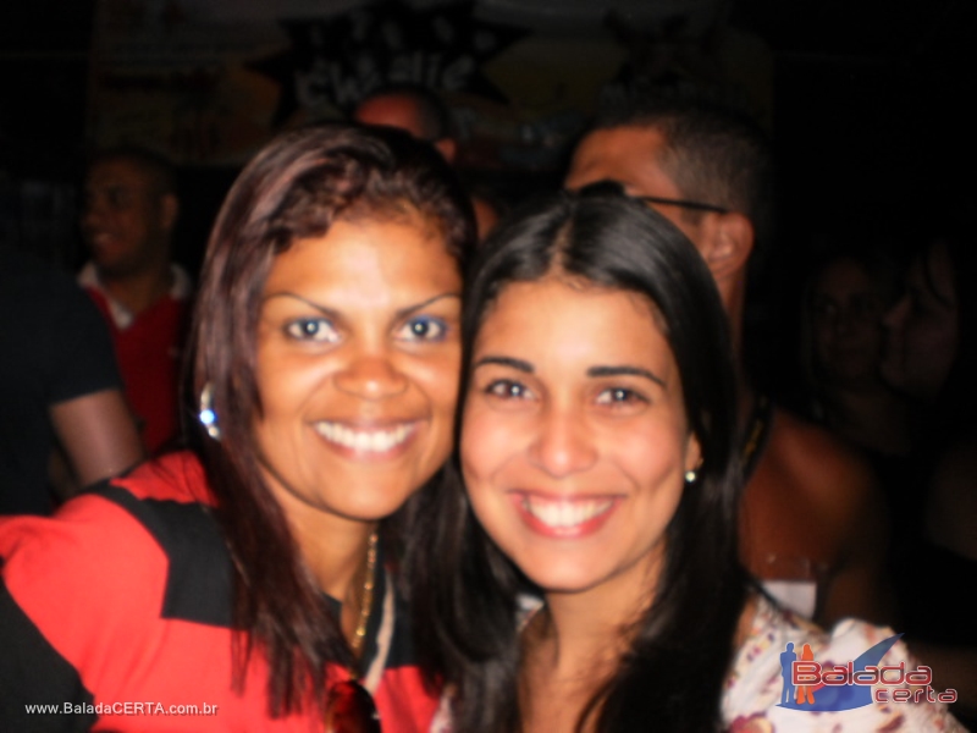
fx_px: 1016
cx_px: 488
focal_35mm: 36
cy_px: 366
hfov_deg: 51.4
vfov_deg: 39.7
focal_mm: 6.3
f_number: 3.1
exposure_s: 1/30
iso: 125
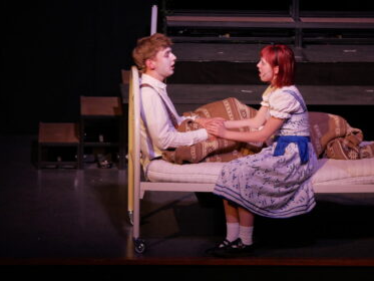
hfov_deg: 6.8
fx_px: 3134
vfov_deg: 5.1
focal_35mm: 290
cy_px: 123
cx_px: 253
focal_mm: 100
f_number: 4
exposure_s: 1/50
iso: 1250
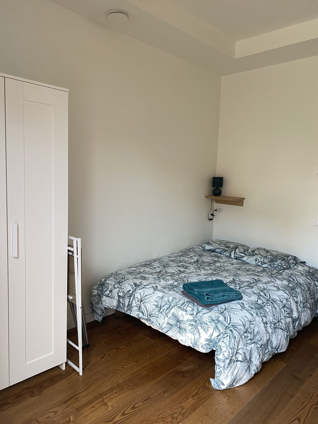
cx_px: 159
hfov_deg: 53.1
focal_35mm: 26
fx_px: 318
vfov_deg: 67.3
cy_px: 212
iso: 125
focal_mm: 4.25
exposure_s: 1/65
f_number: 1.8
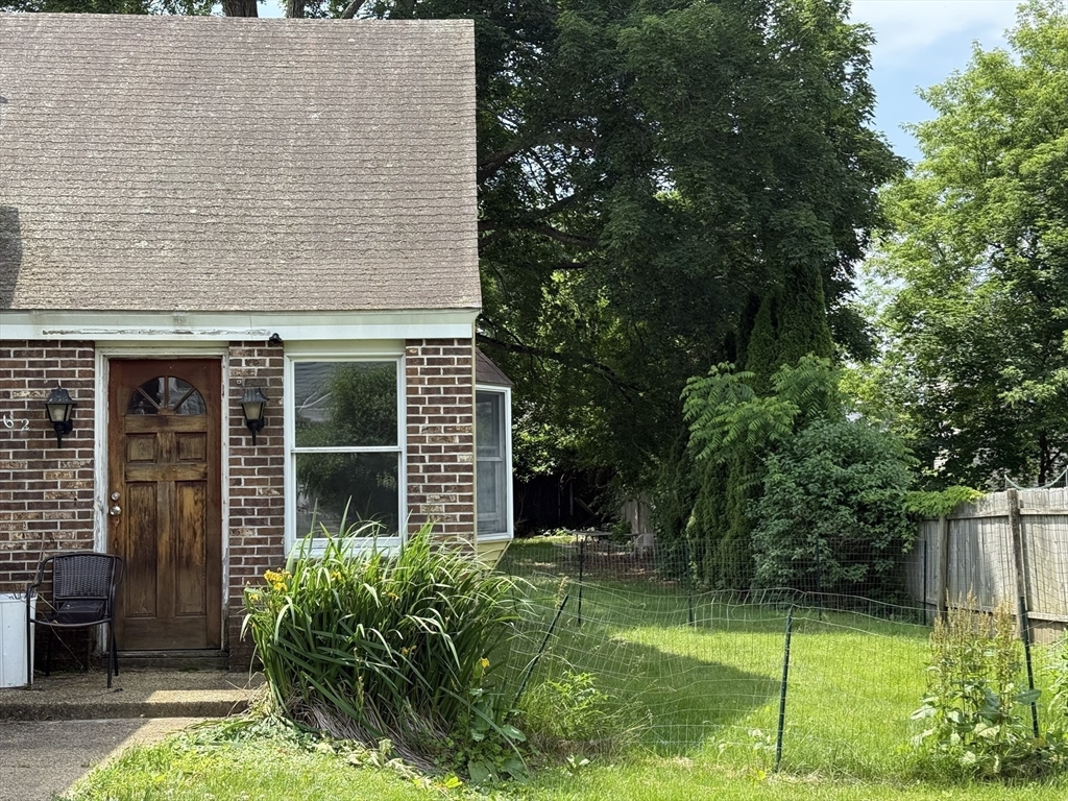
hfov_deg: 39.7
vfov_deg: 30.3
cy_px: 400
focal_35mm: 48
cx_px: 534
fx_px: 1481
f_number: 1.78
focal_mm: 6.76
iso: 100
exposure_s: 1/1715
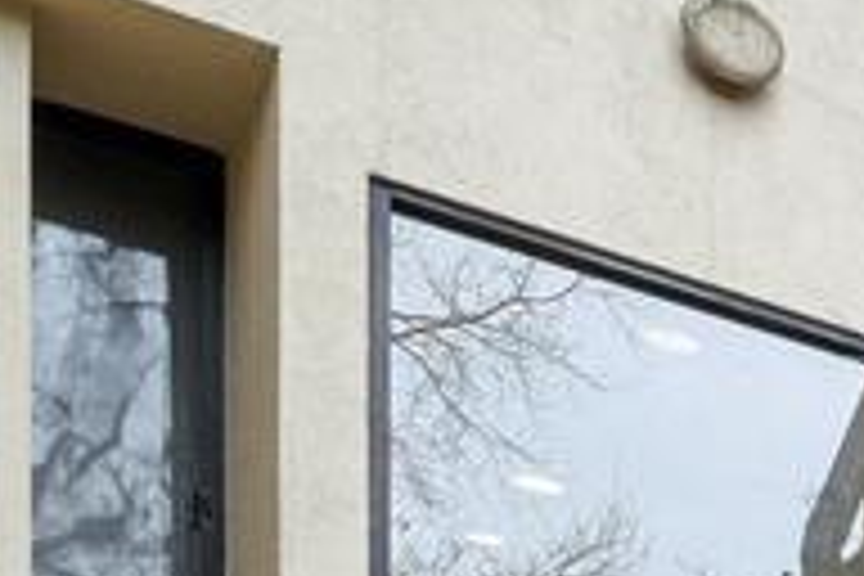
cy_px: 1616
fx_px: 2520
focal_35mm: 105
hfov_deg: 11.4
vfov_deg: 10.2
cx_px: 2588
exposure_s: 1/15
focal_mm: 14
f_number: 8
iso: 400
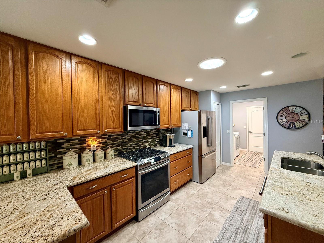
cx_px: 162
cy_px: 122
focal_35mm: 14
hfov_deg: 102.1
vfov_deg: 85.7
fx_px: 131
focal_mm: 2.22
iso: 320
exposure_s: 1/120
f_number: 2.2
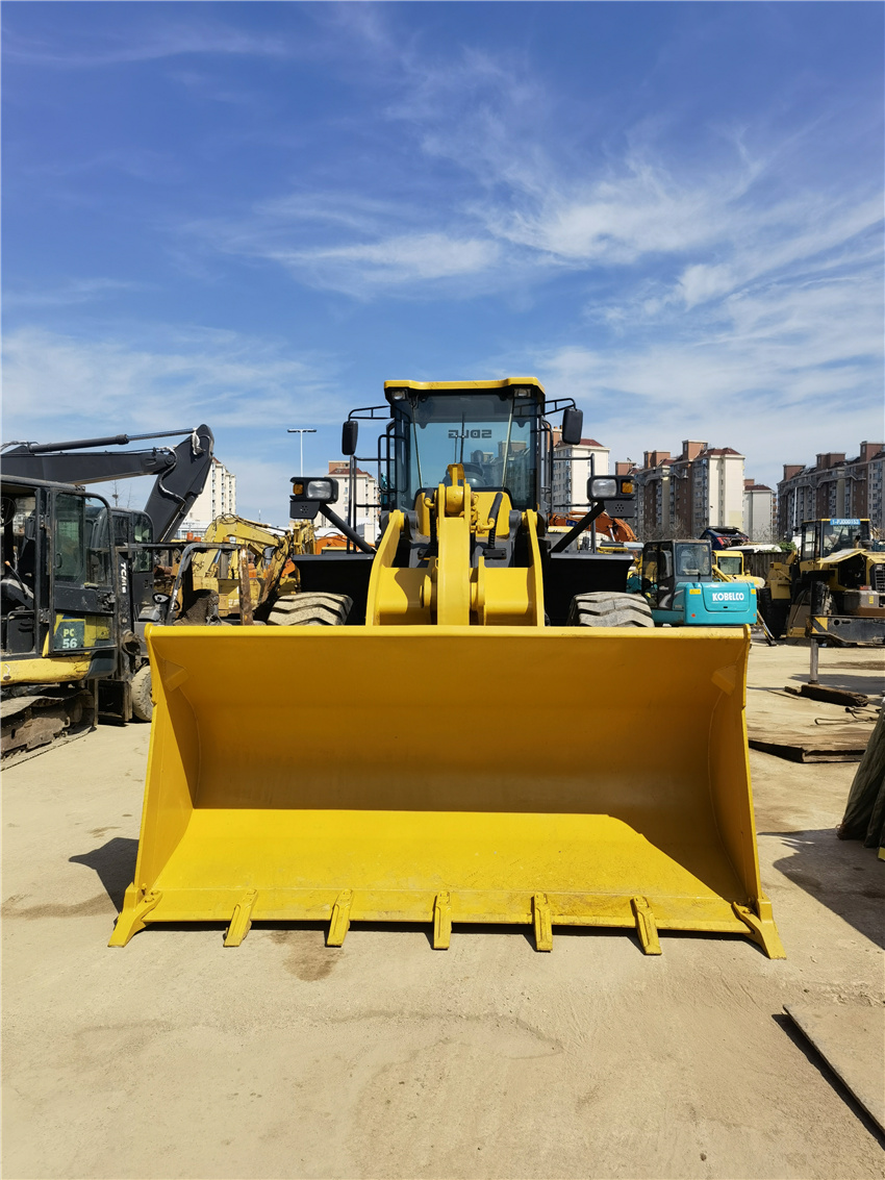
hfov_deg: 51.4
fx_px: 920
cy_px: 590
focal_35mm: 27
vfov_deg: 65.3
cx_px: 442
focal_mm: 6.67
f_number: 1.9
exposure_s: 1/6494
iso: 50
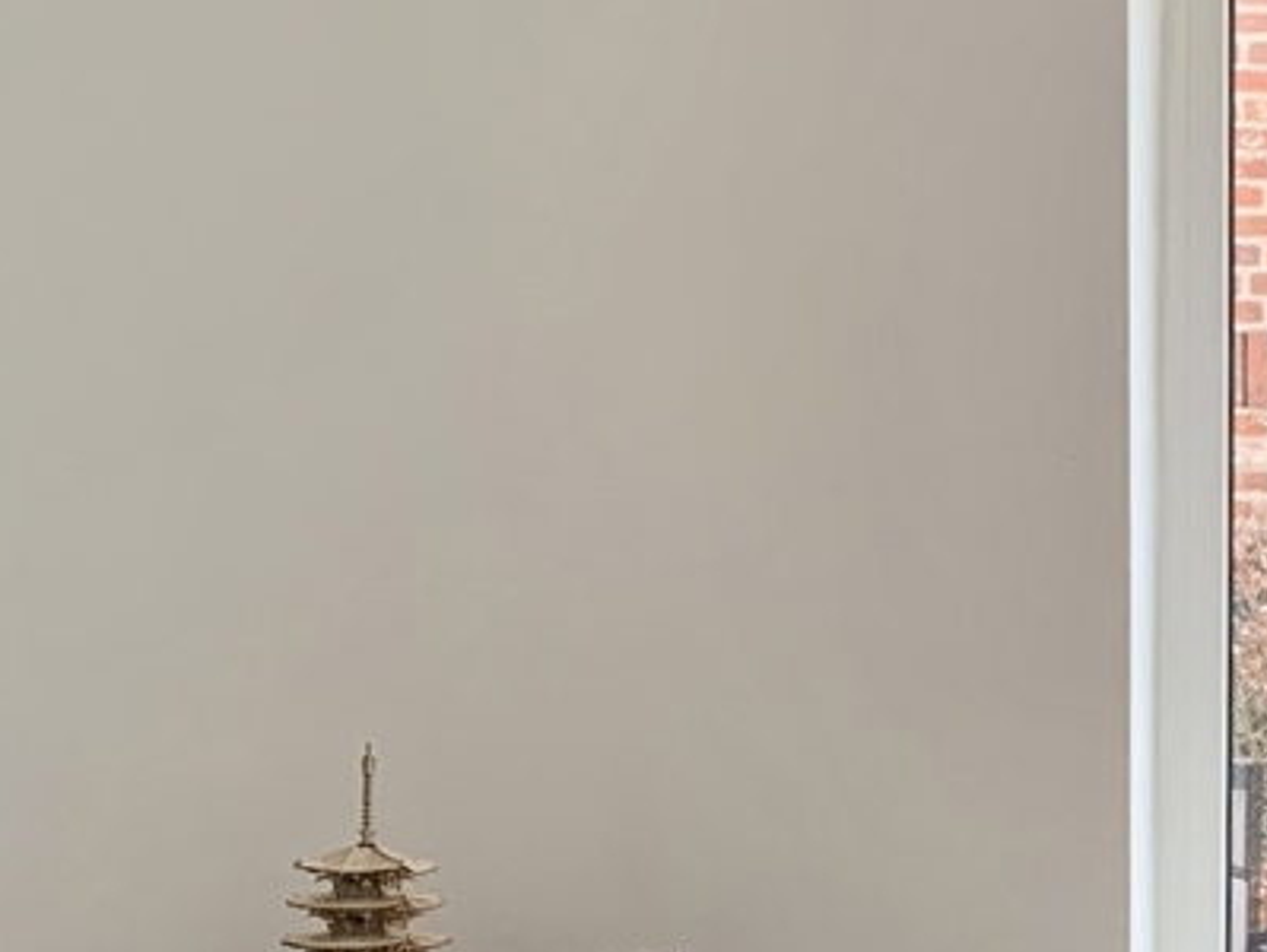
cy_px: 1187
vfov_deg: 11.6
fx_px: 4579
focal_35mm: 125
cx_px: 2270
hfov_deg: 14.0
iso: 32
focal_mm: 4.25
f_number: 1.8
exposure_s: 1/122
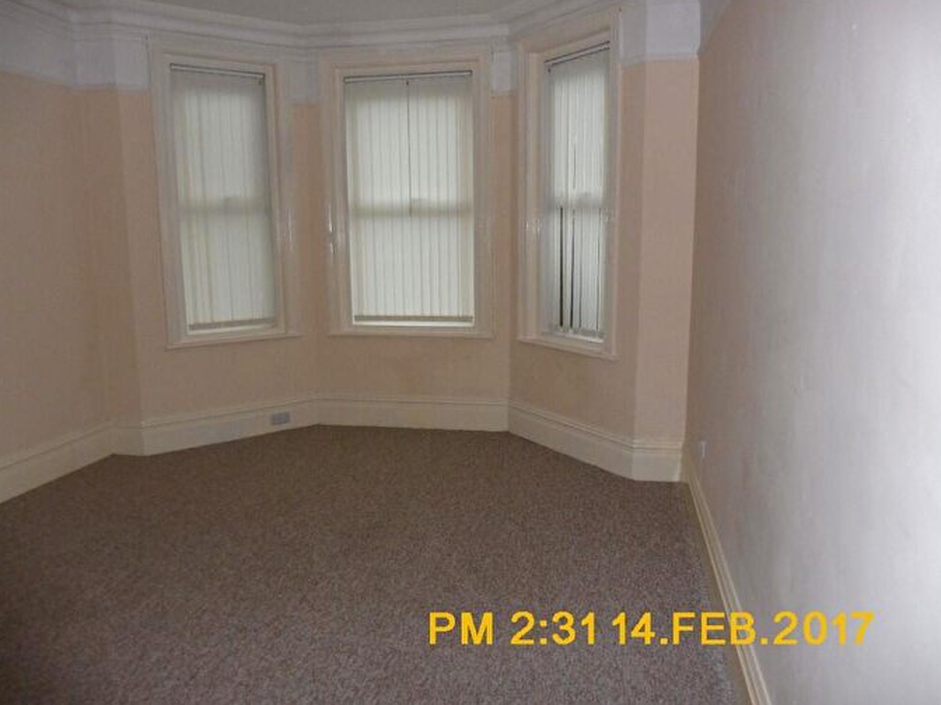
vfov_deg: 54.9
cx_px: 485
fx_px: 680
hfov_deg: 69.4
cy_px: 341
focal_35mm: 25
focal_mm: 4.3
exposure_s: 1/60
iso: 200
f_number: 3.3
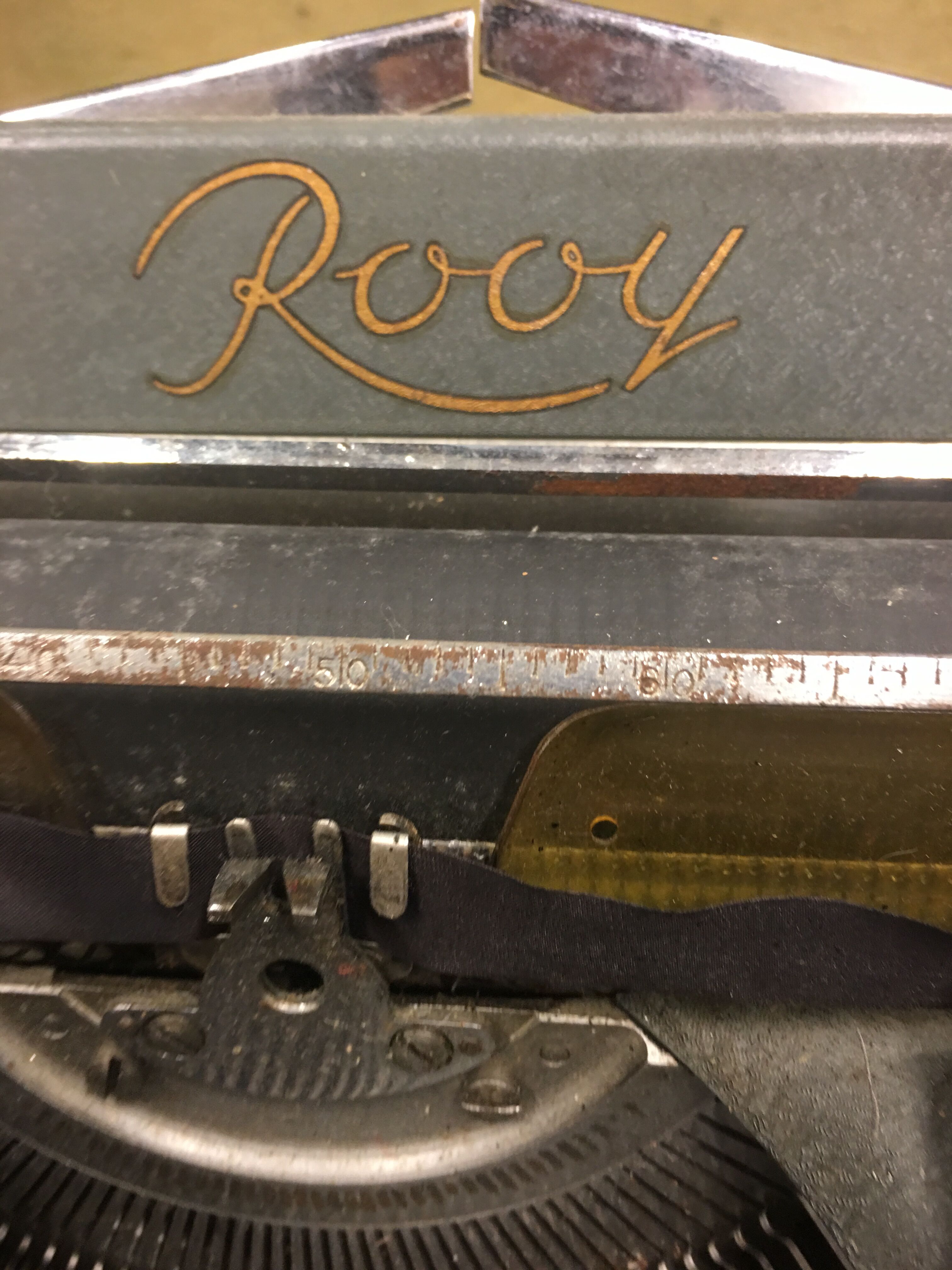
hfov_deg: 48.2
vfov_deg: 61.7
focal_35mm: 29
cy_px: 635
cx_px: 476
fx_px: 1063
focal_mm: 4.15
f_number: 2.2
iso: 64
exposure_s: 1/17
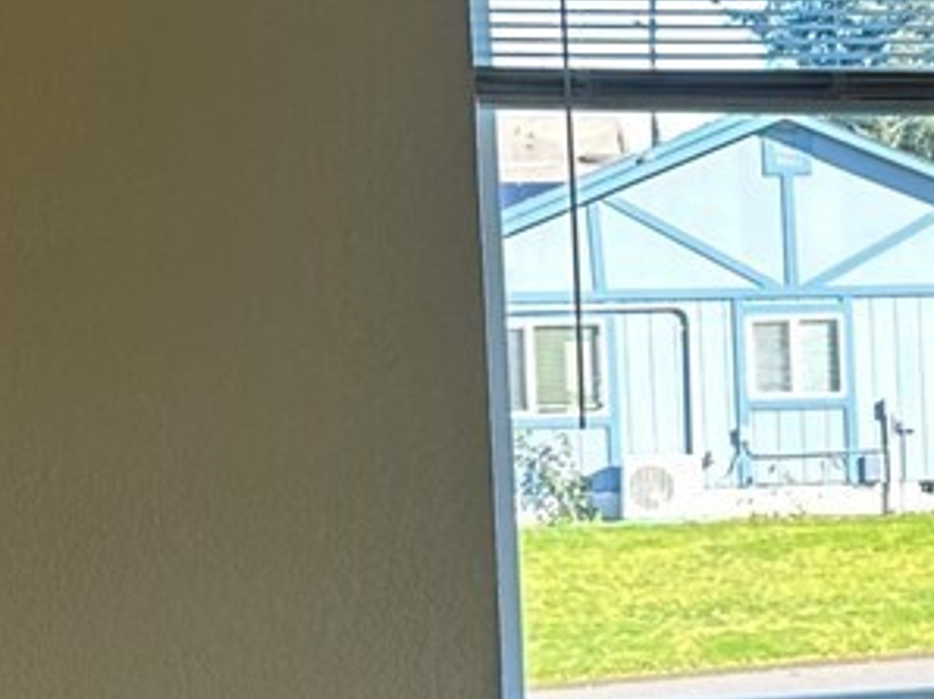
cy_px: 523
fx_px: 3478
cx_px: 1517
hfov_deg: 14.1
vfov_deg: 11.4
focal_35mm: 129
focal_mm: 6.86
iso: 80
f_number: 1.78
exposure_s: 1/177
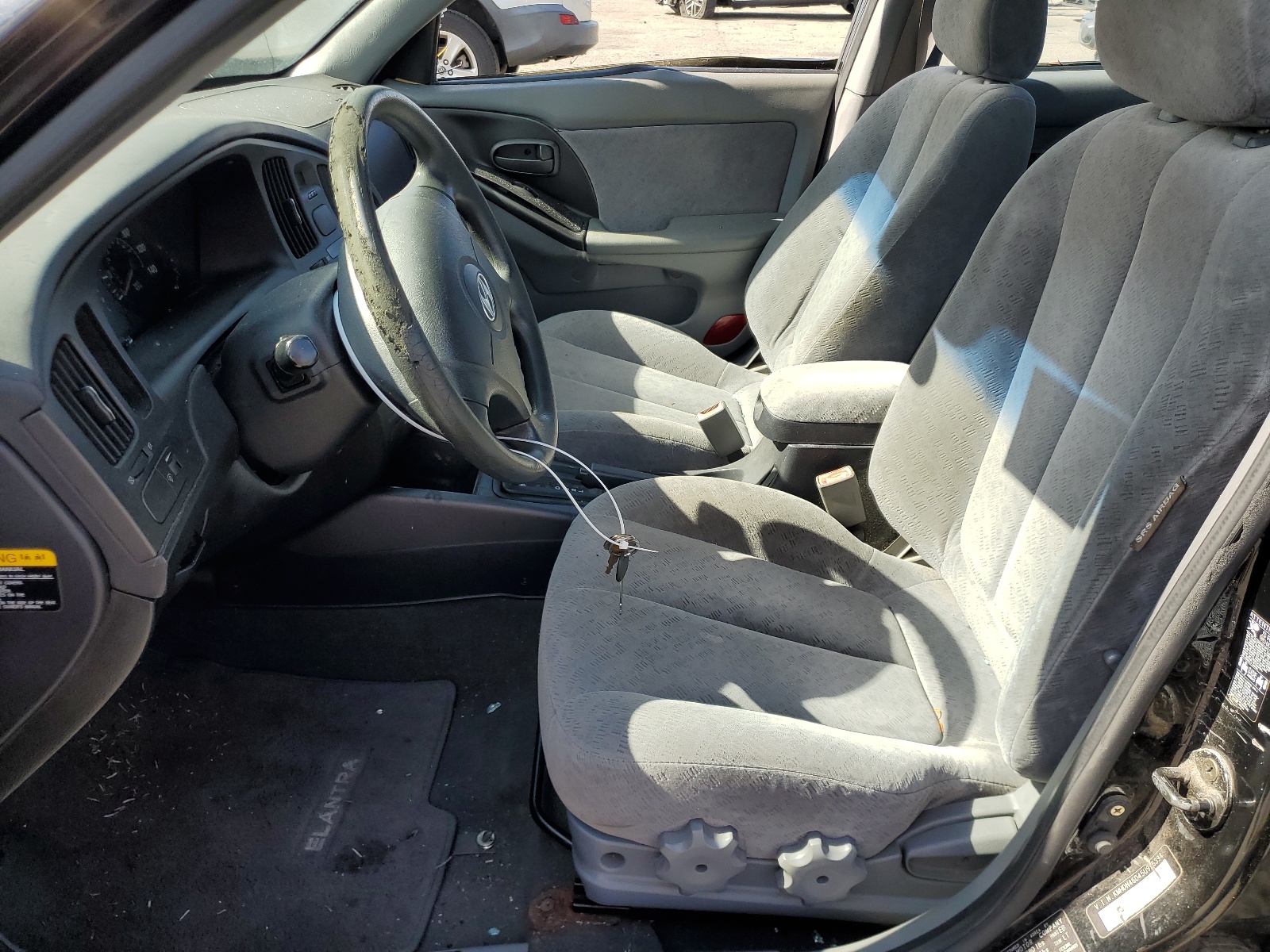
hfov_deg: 67.3
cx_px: 635
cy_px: 476
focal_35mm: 26
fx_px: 954
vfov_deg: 53.1
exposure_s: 1/769
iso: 50
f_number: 1.5
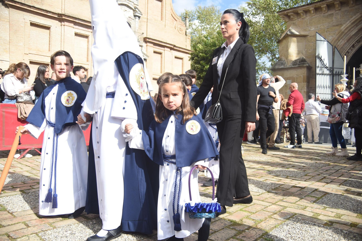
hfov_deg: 63.6
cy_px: 120
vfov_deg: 45.0
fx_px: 292
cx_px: 181
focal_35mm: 29
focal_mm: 29
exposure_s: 1/400
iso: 100
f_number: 5
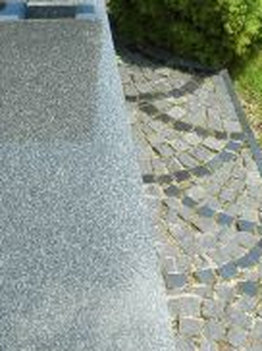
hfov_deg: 21.1
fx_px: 668
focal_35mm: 66
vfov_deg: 29.3
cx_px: -25
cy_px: 216
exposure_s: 1/160
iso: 80
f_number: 4
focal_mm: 4.1
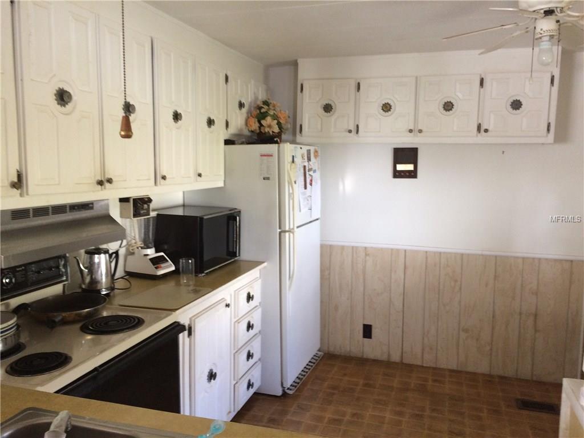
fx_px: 489
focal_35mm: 29
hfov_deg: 61.7
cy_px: 219
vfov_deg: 48.2
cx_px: 292
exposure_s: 1/30
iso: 160
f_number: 2.2
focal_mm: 4.15
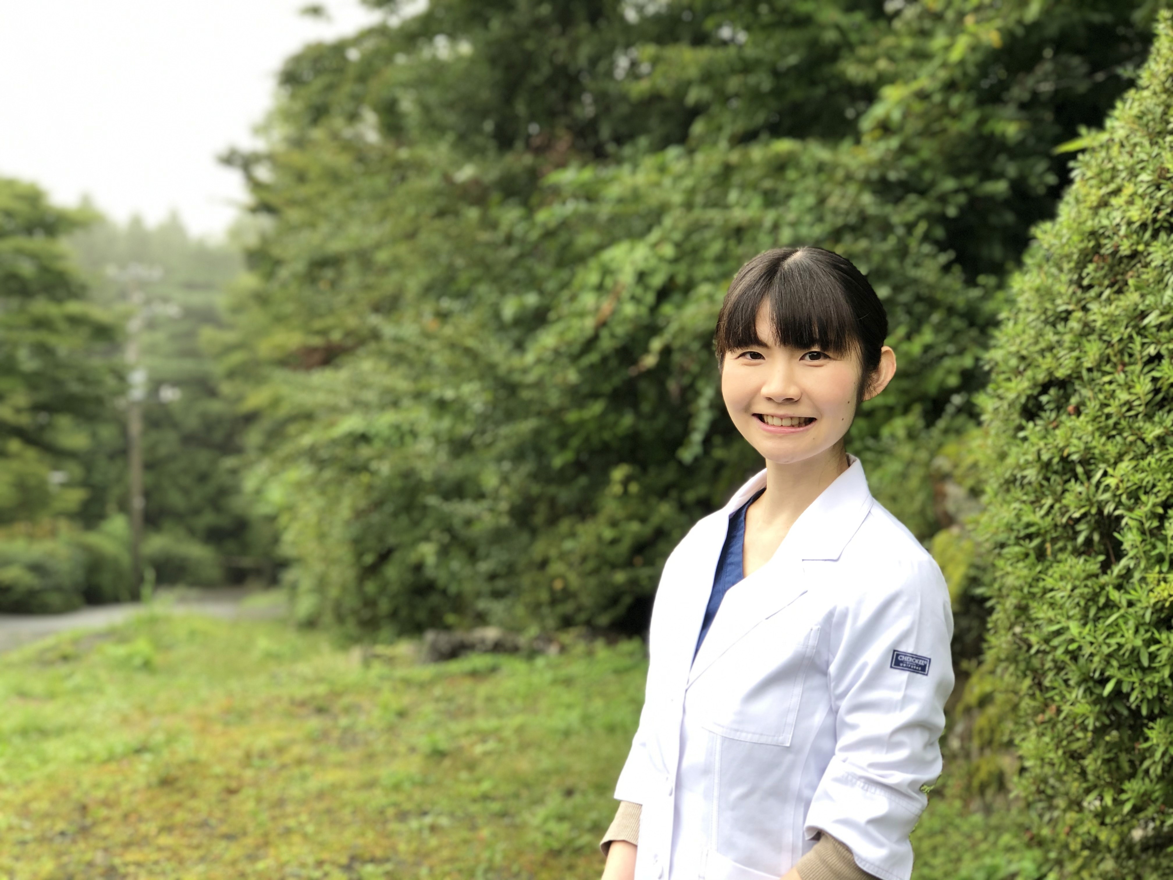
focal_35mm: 57
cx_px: 586
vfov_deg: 25.7
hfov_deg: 33.8
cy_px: 440
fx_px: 1932
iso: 20
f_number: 2.8
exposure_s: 1/60
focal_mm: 6.6
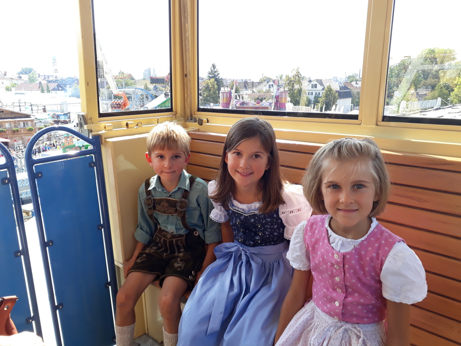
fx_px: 360
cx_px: 230
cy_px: 173
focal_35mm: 27
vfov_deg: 51.4
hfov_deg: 65.3
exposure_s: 1/246
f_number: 1.9
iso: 40
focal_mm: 3.6
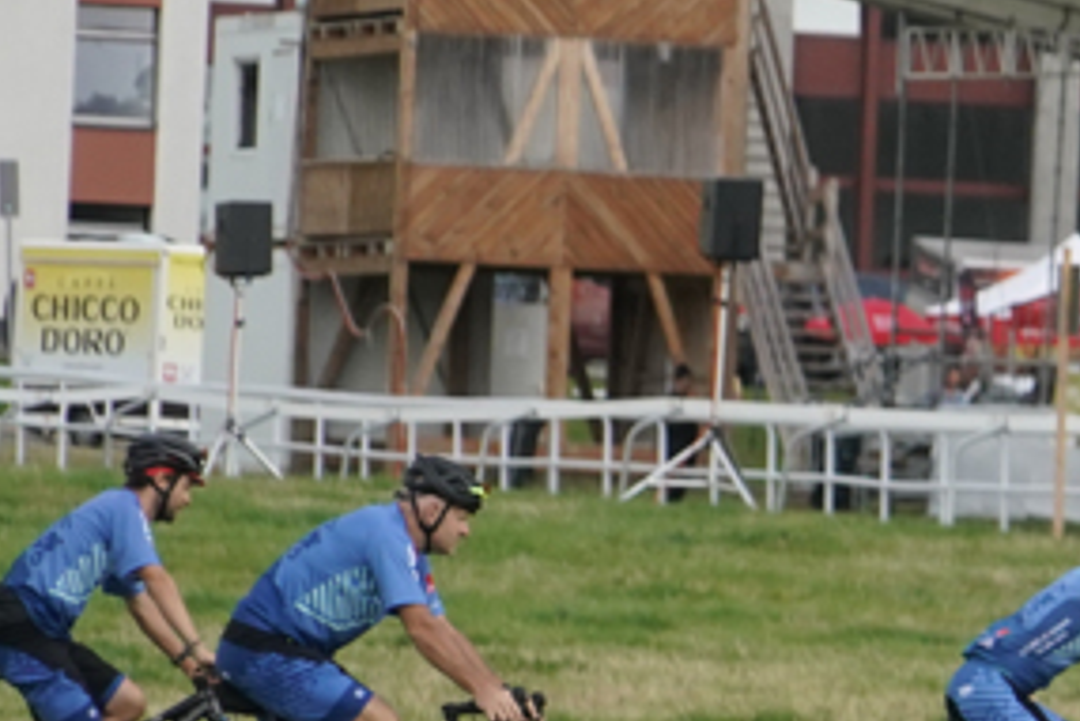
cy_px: 423
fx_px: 19389
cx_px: 1714
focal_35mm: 646
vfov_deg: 2.1
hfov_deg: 3.2
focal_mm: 154
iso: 1600
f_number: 6.3
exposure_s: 1/1000
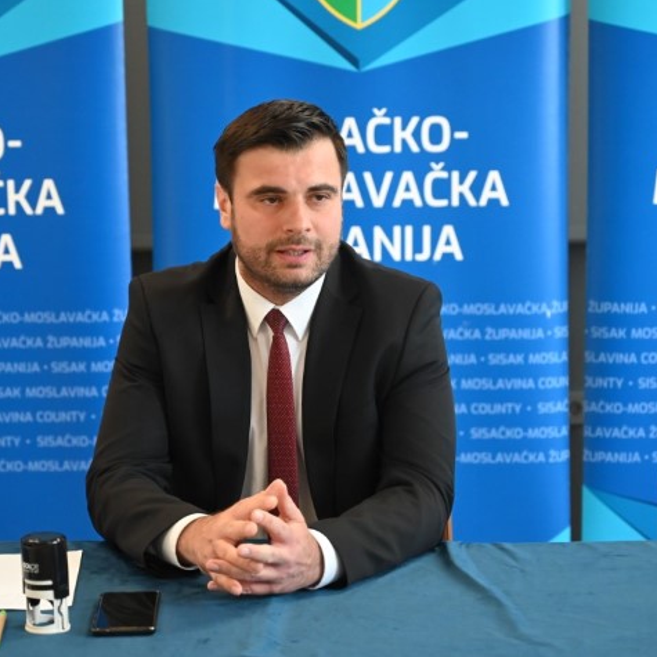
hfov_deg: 19.3
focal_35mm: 90
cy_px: 328
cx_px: 295
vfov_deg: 19.3
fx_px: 1933
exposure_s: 1/320
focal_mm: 70
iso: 5000
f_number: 4.5
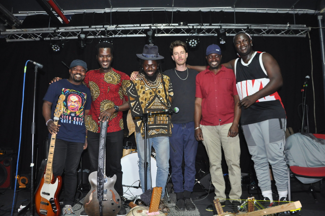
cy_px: 107
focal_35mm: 28
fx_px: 253
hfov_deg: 65.5
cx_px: 162
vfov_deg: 46.4
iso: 800
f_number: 3.5
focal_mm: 18
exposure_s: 1/60
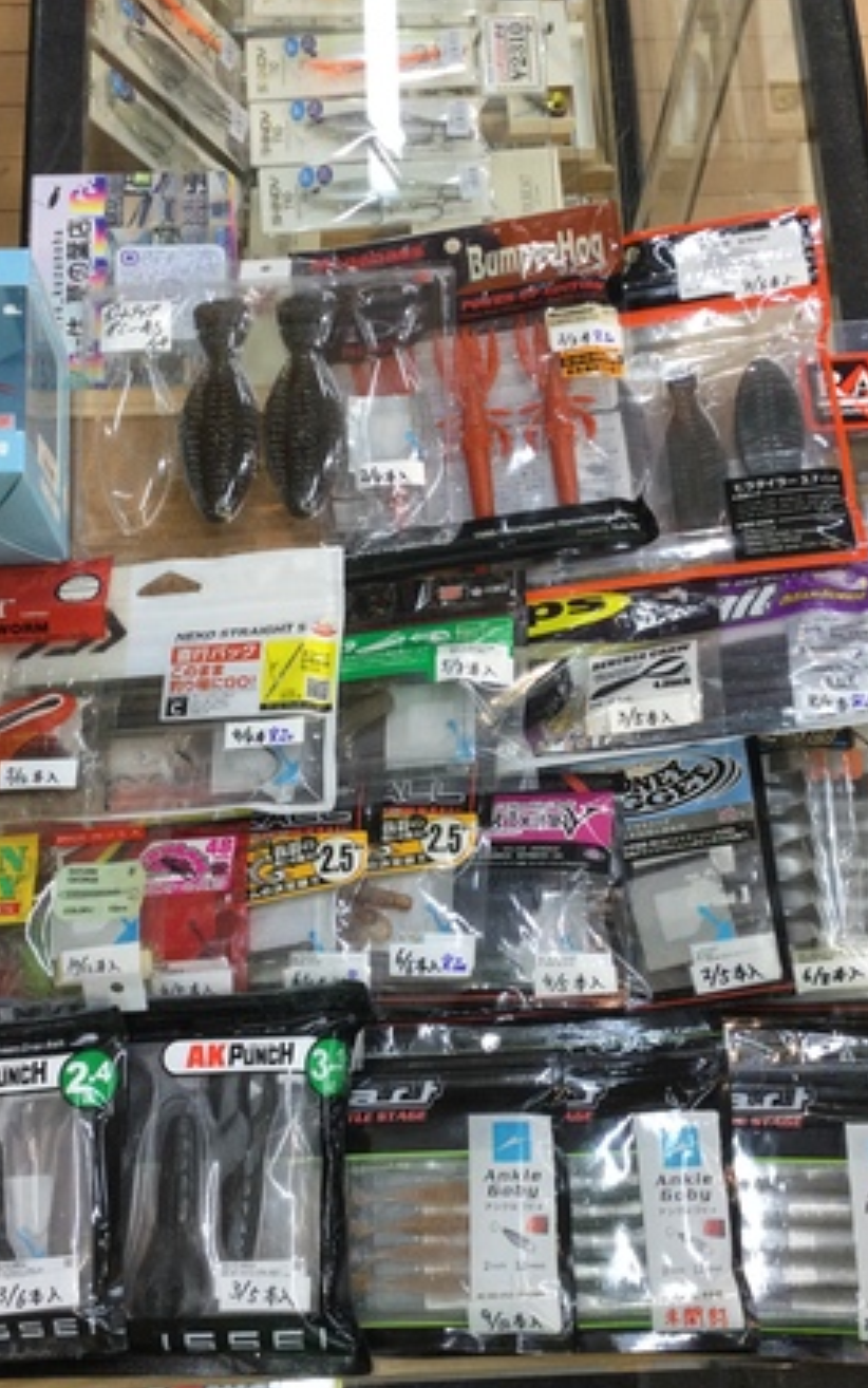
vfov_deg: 44.3
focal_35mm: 45
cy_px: 704
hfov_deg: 28.6
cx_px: 437
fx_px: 1702
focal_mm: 3.3
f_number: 2.4
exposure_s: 1/40
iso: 32
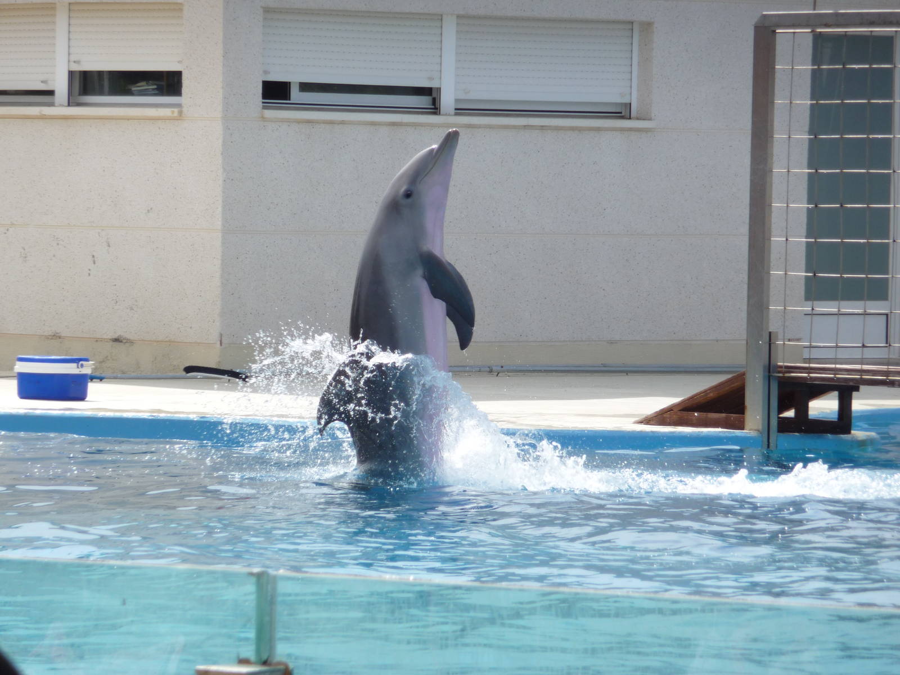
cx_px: 450
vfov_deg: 5.3
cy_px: 338
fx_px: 7280
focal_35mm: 280
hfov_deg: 7.1
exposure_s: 1/500
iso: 100
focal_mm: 47
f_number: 4.9
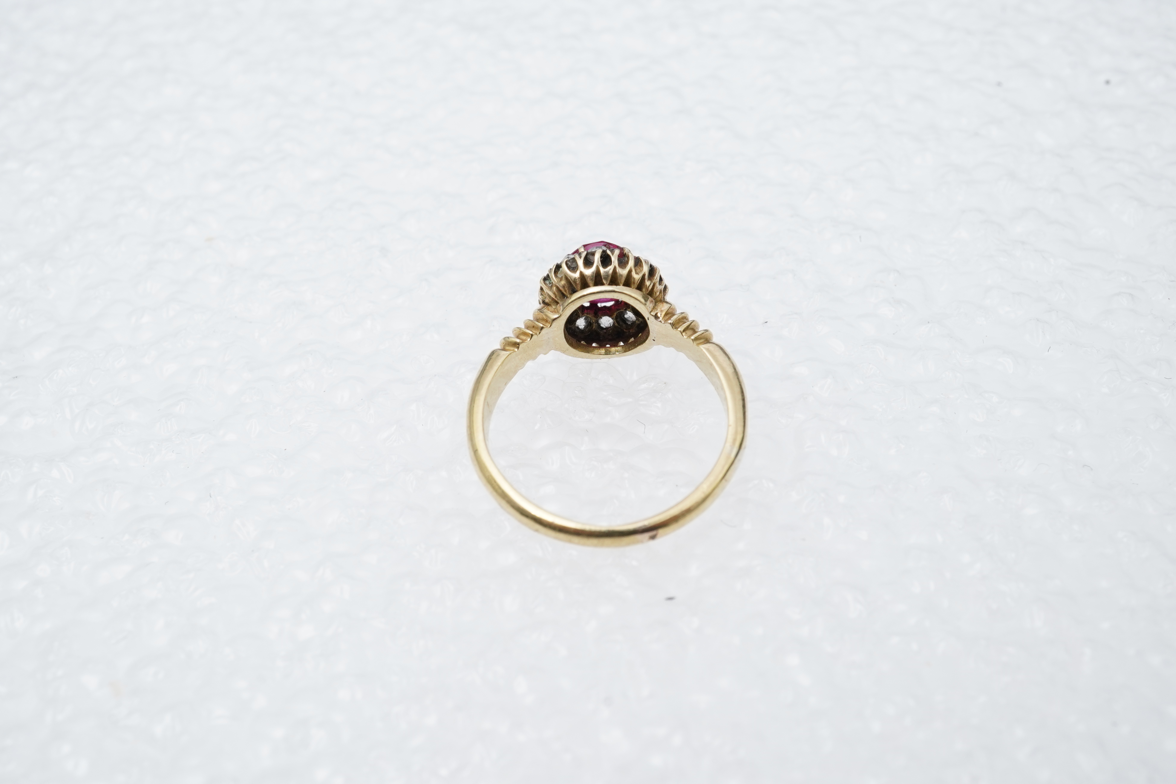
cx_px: 588
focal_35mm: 45
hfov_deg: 43.6
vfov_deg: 29.9
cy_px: 392
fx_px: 1470
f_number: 22
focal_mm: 30
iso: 640
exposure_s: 1/100
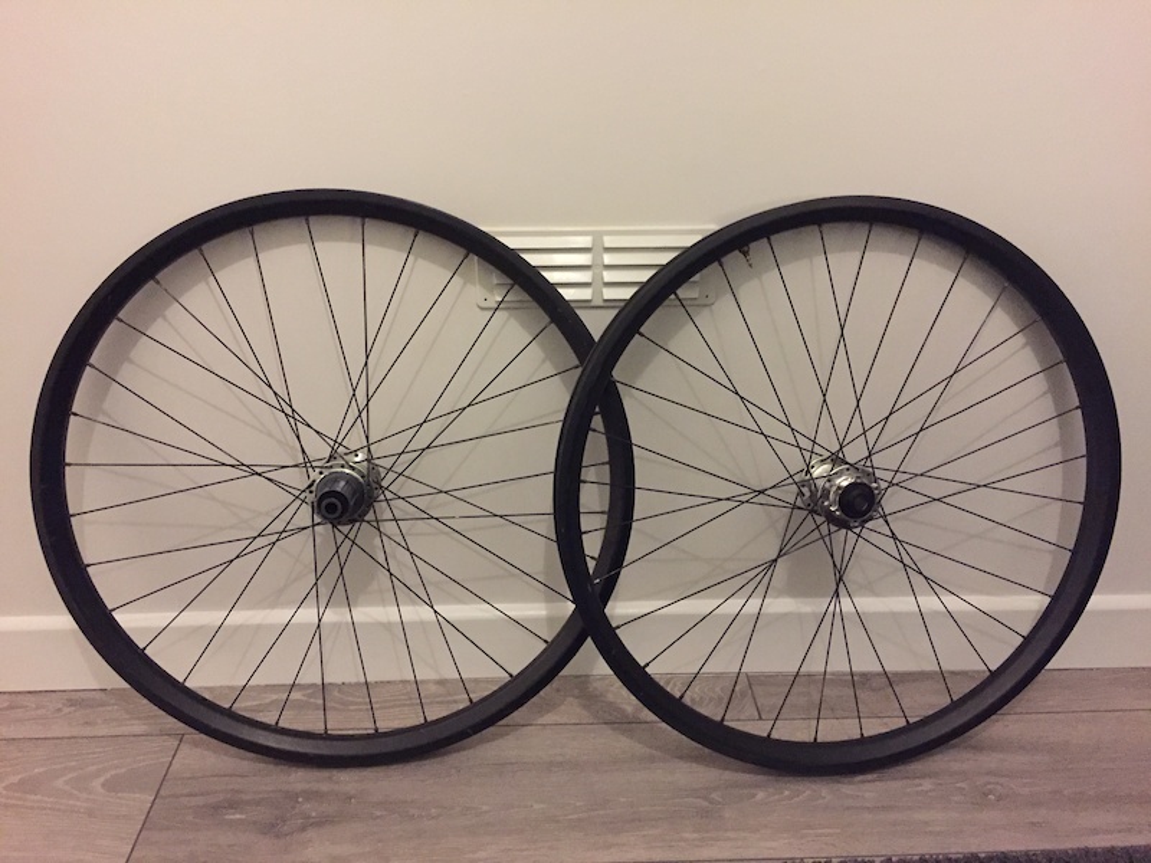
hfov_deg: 61.7
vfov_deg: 48.2
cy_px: 432
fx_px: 964
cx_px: 576
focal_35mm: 29
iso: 500
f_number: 2.2
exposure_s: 1/17
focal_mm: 4.15
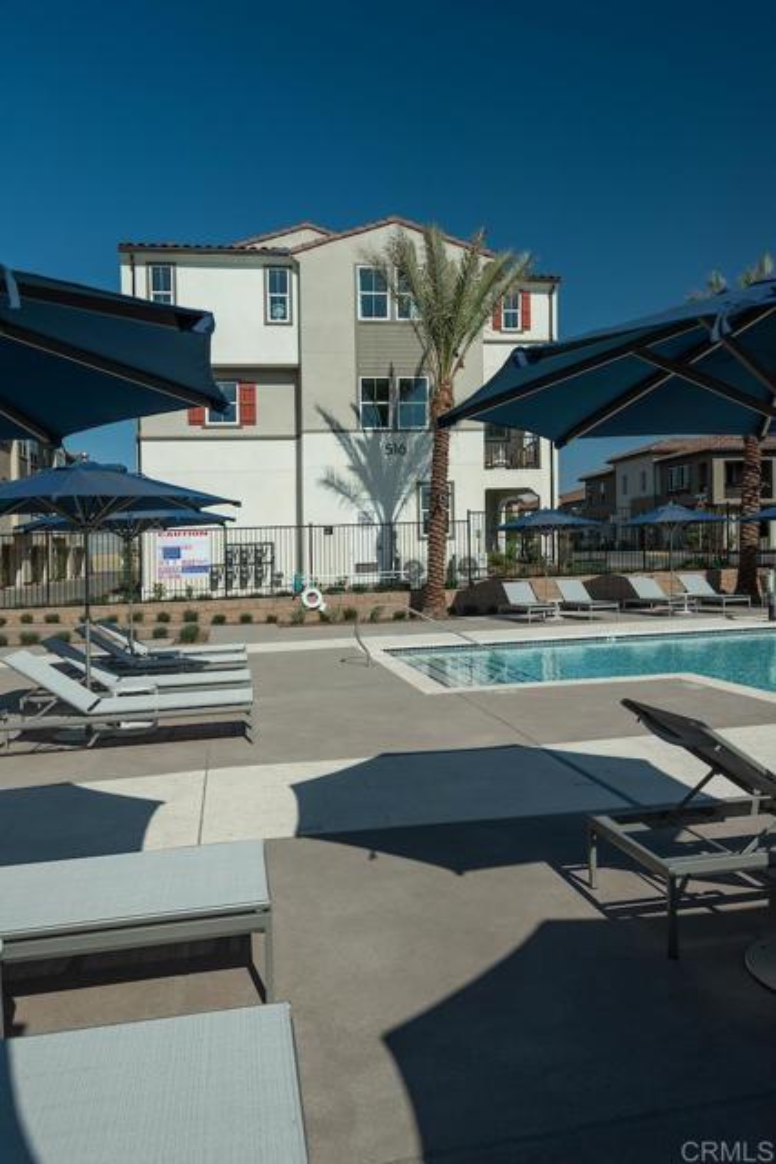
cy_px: 582
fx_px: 808
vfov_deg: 71.5
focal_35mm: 25
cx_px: 388
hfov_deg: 51.3
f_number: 7.1
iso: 100
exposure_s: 1/400
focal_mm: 25
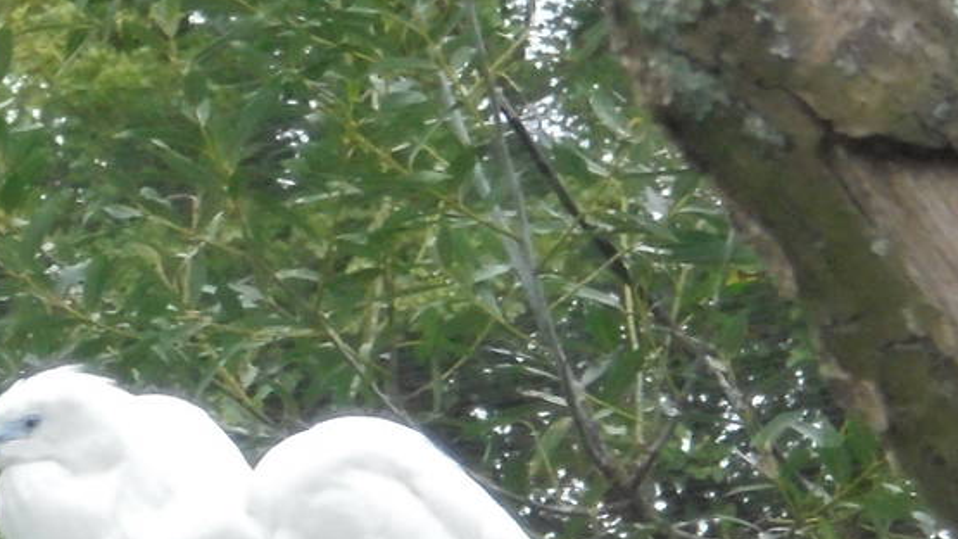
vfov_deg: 2.5
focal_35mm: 490
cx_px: 171
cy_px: 587
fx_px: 12445
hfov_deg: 4.4
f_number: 6.5
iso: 400
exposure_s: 1/100
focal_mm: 27.6
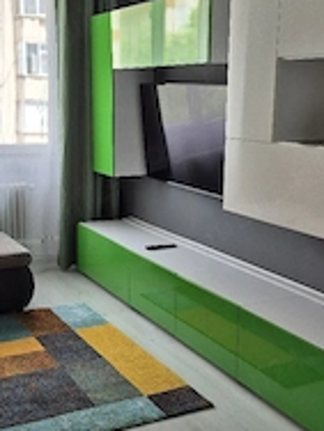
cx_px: 136
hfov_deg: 29.6
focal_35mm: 49
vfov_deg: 38.9
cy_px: 227
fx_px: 612
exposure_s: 1/182
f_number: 1.8
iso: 100
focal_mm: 5.4
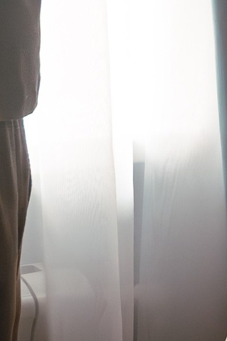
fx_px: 2217
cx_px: 199
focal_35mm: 234
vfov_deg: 8.6
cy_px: -128
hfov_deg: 5.9
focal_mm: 35
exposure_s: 1/500
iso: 3200
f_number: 4
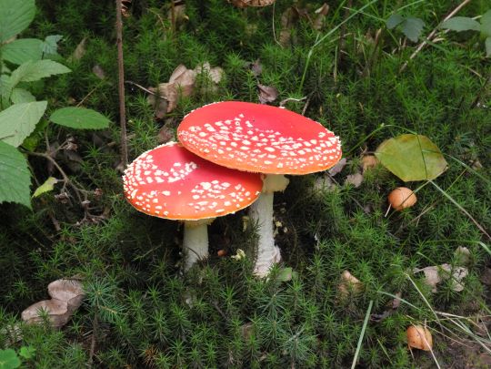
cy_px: 184
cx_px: 246
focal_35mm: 68
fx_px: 965
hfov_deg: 28.6
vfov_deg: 21.6
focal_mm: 14.5
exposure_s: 1/25
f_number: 4
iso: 400
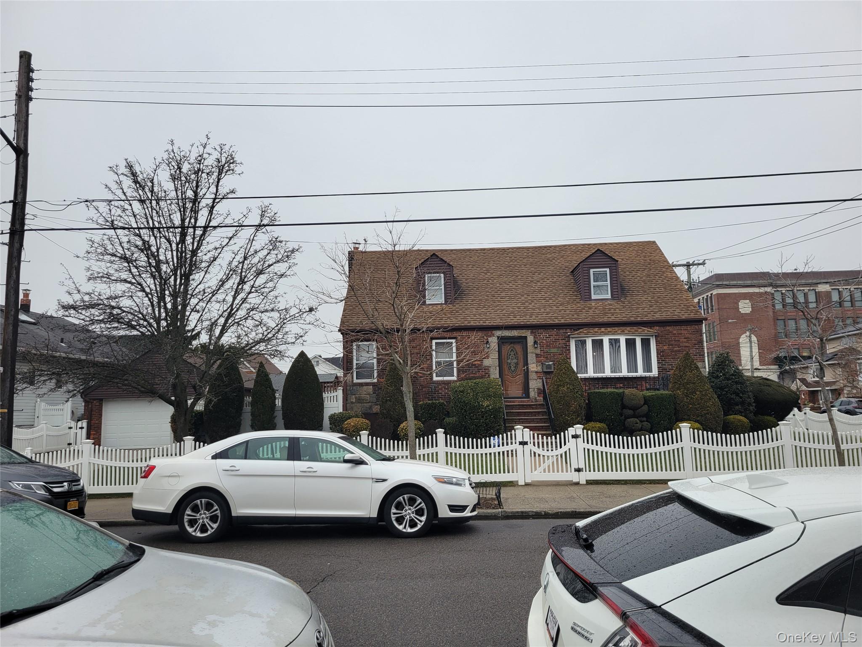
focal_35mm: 26
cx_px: 431
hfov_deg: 67.3
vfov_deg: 53.1
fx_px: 647
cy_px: 324
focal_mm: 5.4
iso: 40
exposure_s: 1/377
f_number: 1.8
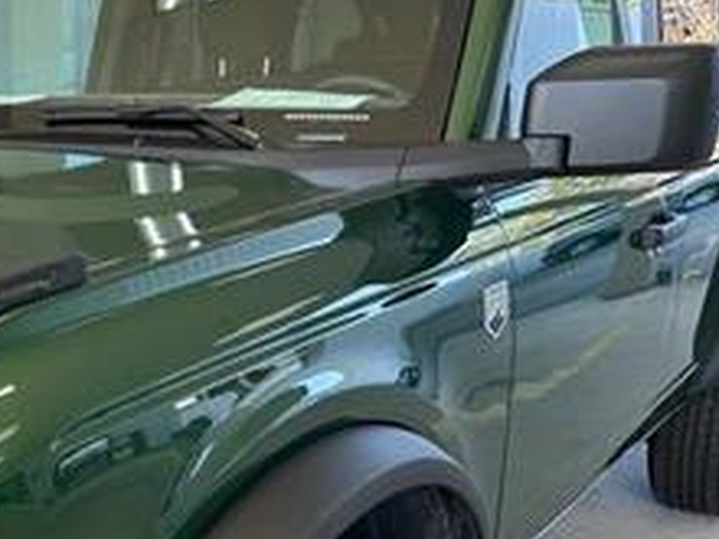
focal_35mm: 55
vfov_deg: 25.8
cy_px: 477
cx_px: 42
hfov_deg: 32.8
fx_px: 1142
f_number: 1.78
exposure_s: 1/120
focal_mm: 6.86
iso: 64
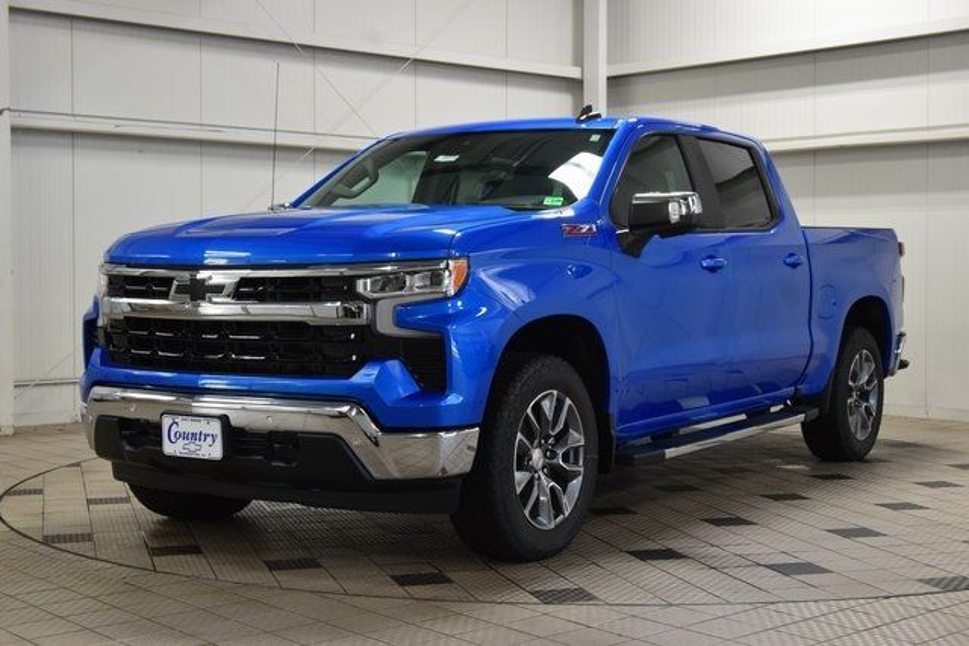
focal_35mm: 54
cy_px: 323
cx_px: 484
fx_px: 1454
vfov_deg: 25.1
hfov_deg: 36.9
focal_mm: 36
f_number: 7.1
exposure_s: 1/60
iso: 1600
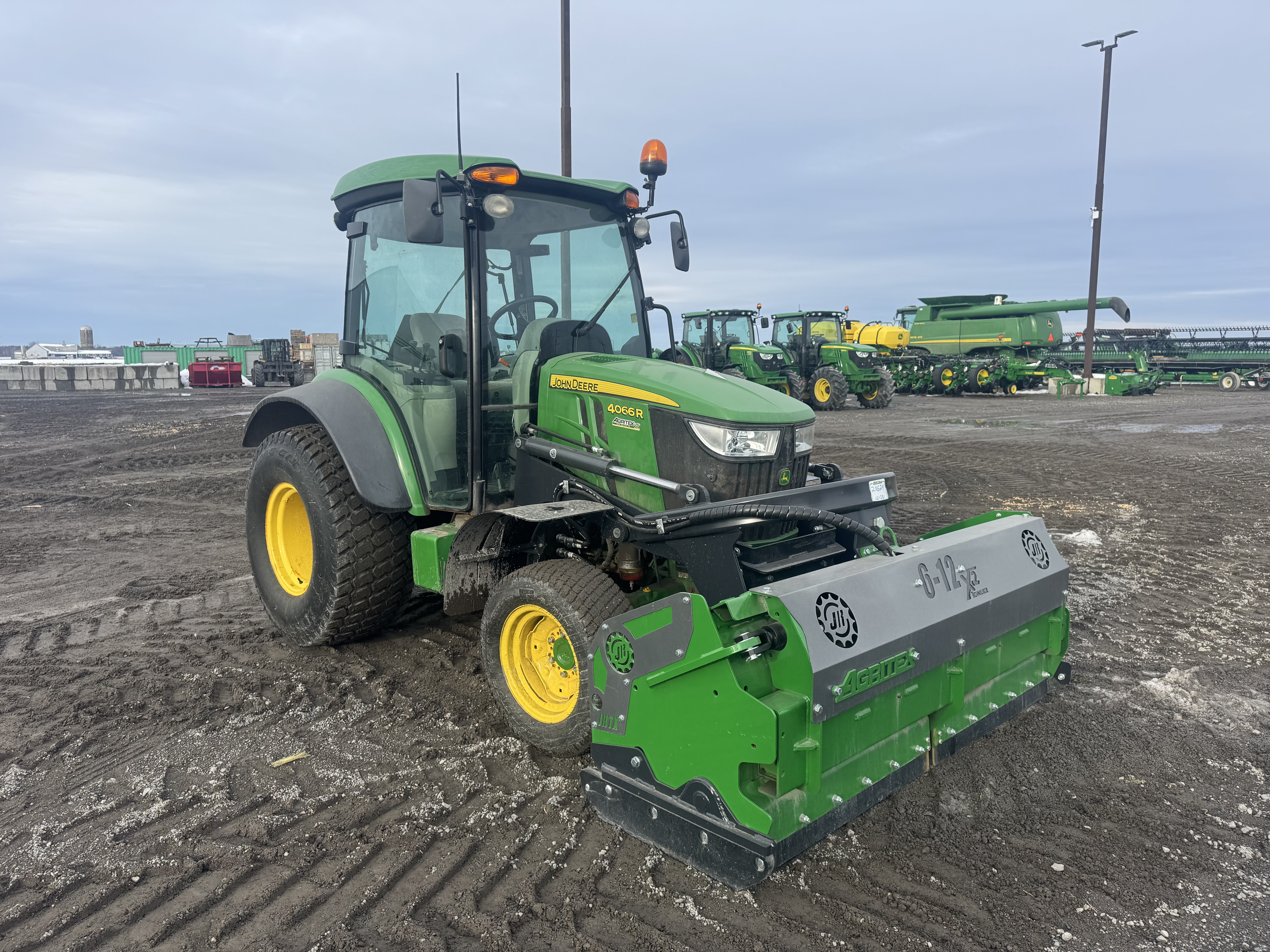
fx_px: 881
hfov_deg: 71.6
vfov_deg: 56.8
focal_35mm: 24
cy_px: 476
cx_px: 635
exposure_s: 1/1767
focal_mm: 6.76
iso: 80
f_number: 1.78
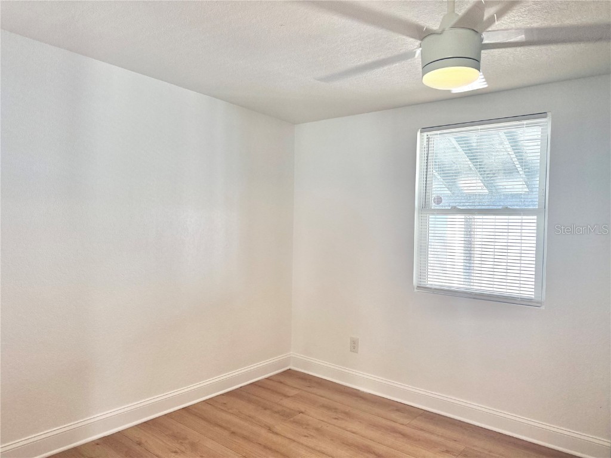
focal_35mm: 24
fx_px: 424
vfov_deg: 56.8
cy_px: 229
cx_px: 306
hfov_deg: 71.6
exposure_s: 1/169
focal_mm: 6.76
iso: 200
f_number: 1.78
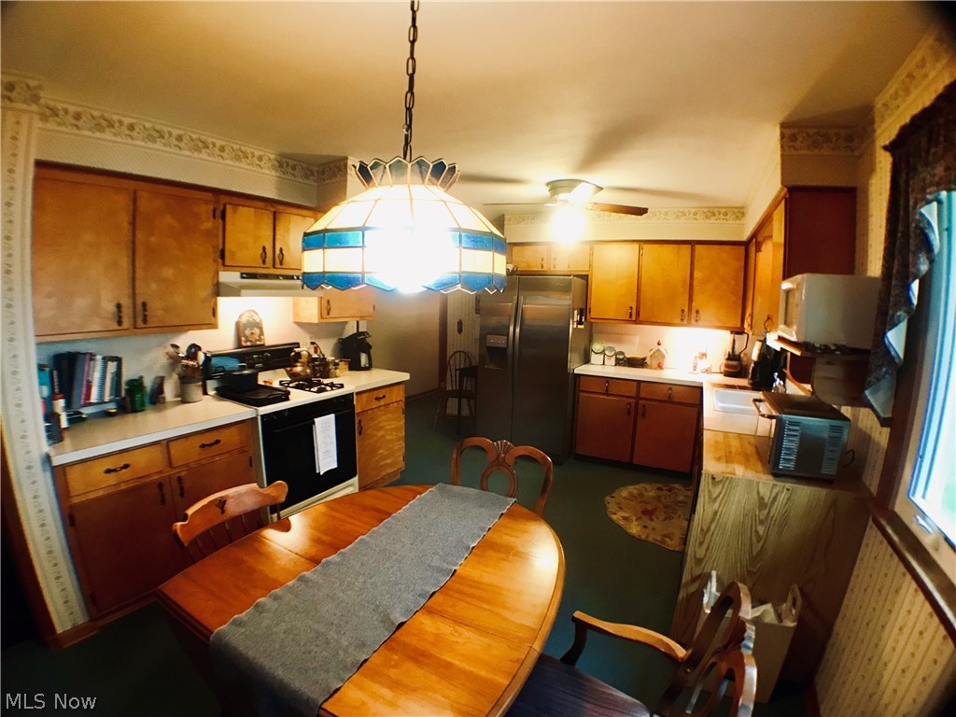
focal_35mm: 28
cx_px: 478
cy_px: 358
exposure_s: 1/15
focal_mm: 3.99
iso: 80
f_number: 1.8
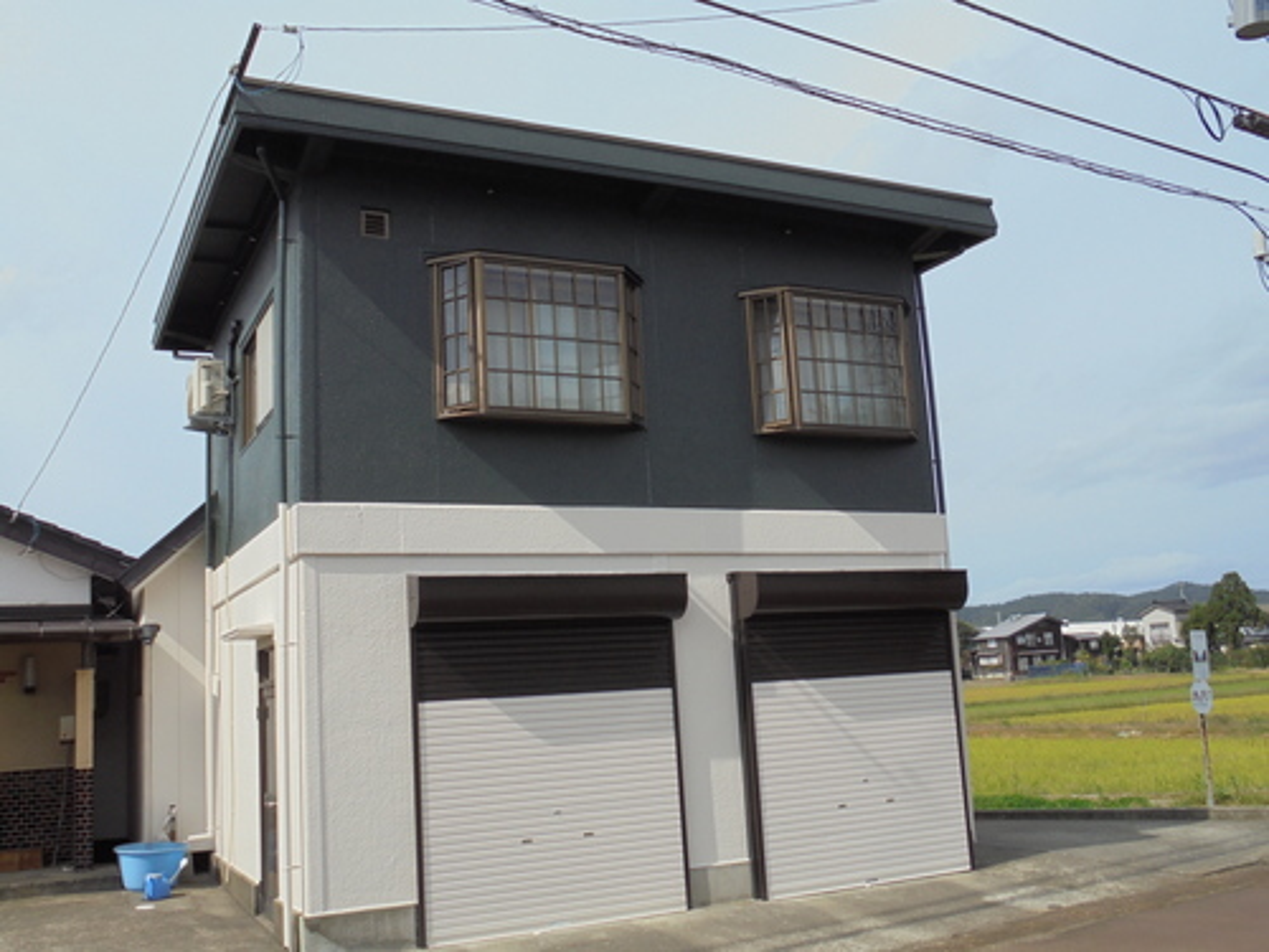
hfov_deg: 54.0
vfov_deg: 41.8
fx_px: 1246
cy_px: 476
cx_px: 634
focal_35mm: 34
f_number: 4
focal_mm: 6.1
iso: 100
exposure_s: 1/1000
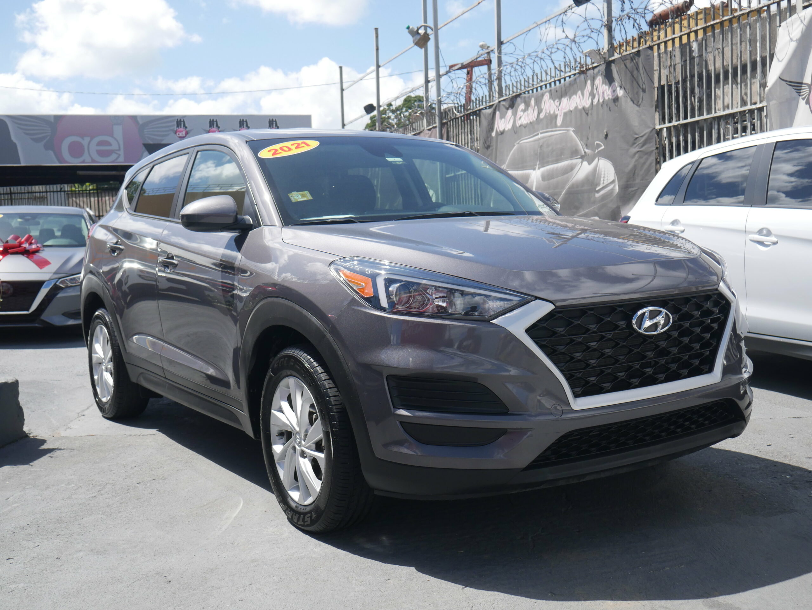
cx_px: 406
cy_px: 305
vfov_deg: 36.0
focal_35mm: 40
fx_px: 939
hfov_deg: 46.8
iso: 400
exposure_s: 1/2000
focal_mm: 20
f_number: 4.4
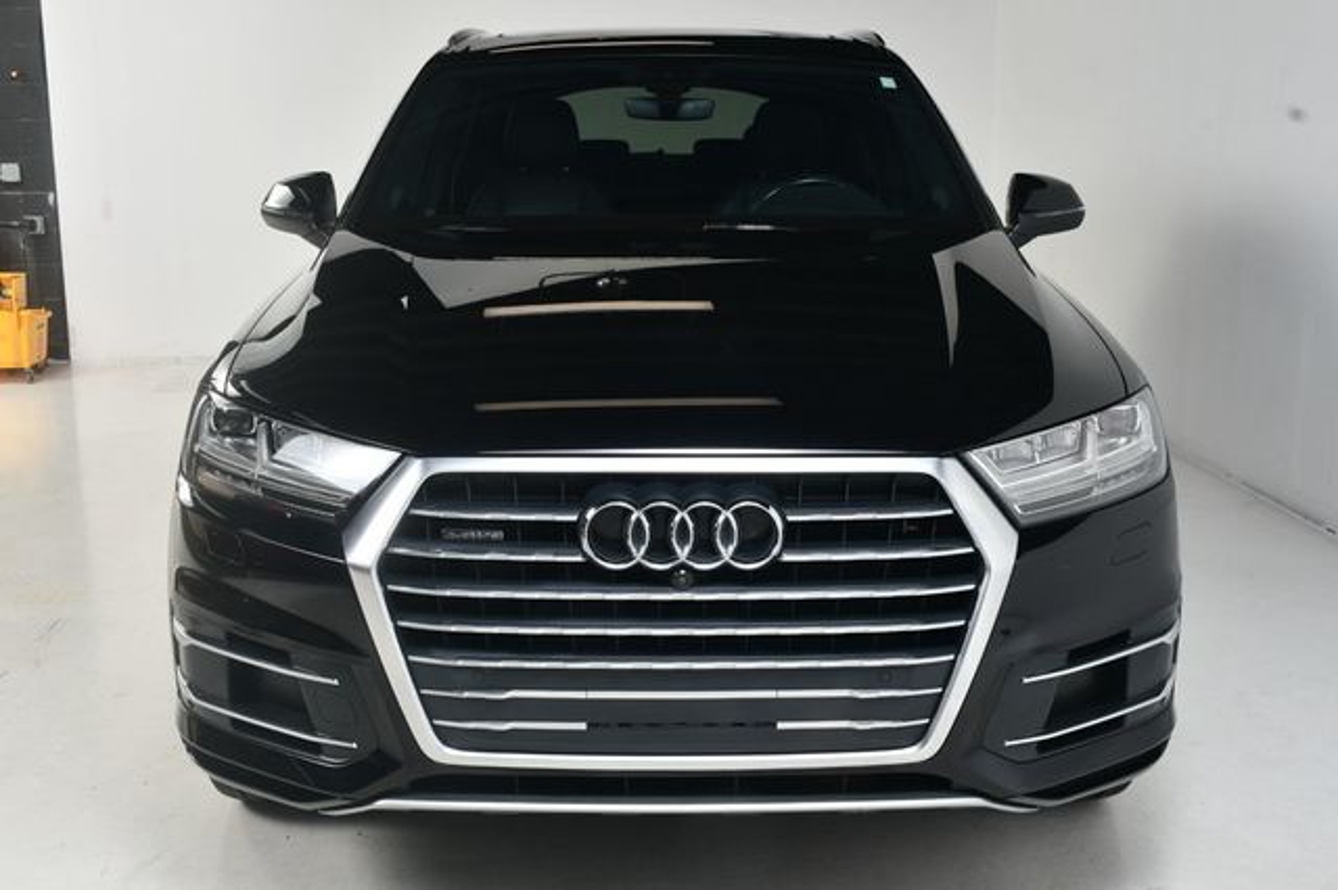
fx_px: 1486
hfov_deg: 48.5
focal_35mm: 40
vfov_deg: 33.4
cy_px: 445
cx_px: 669
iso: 100
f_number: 11
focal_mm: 27
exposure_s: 1/160
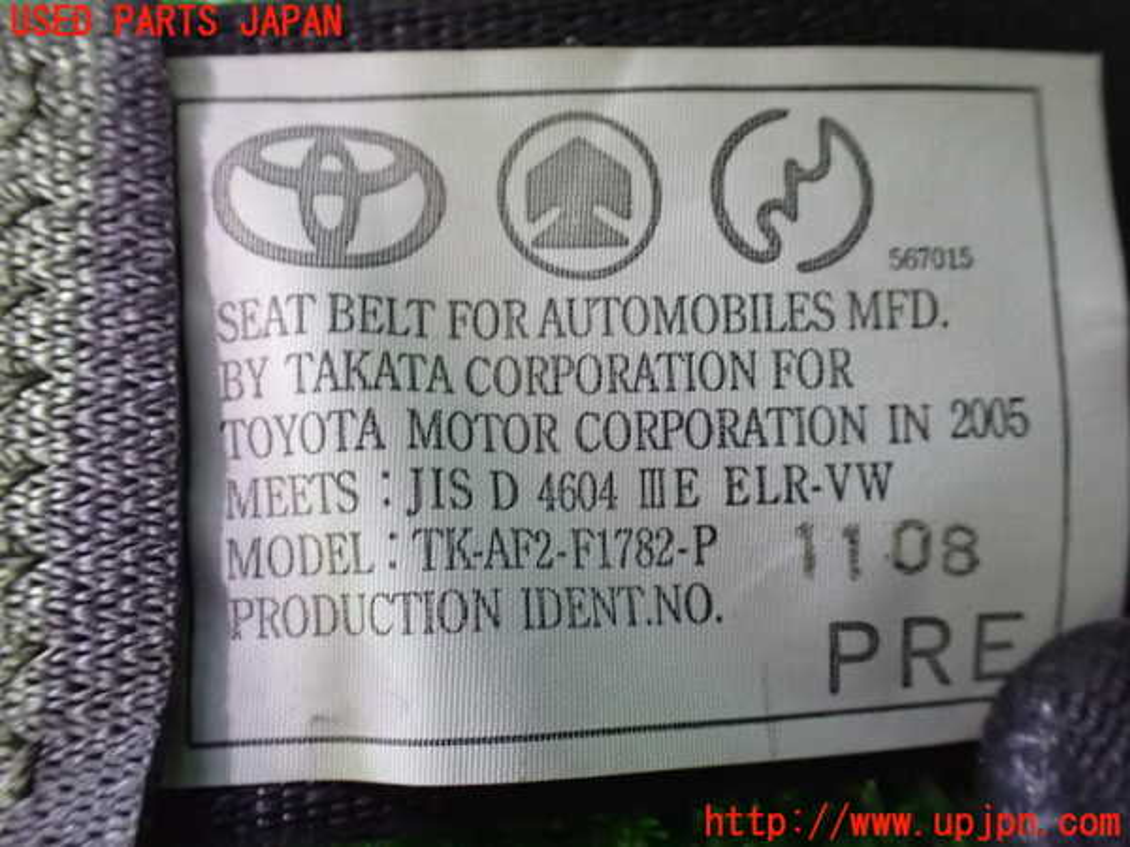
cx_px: 565
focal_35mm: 30
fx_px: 979
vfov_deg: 46.8
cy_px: 424
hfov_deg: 60.0
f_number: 2.3
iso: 1600
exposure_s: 1/30
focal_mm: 5.4
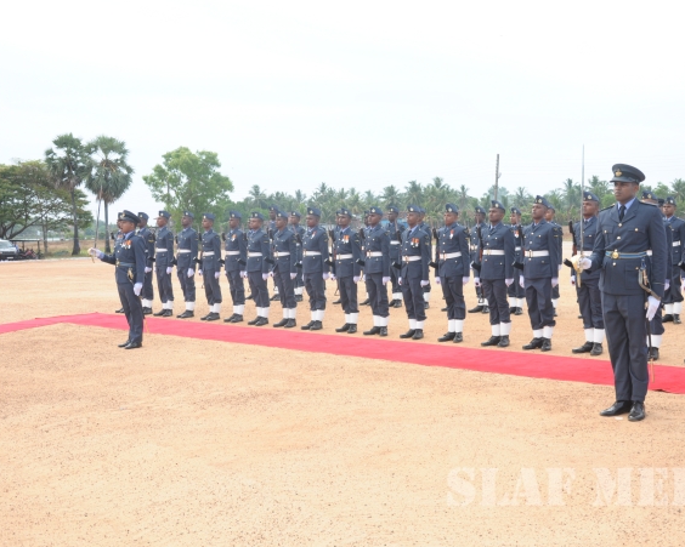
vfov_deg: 34.4
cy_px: 279
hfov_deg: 42.3
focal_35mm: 44
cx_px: 390
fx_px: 883
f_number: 7.1
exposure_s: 1/160
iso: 200
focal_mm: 25
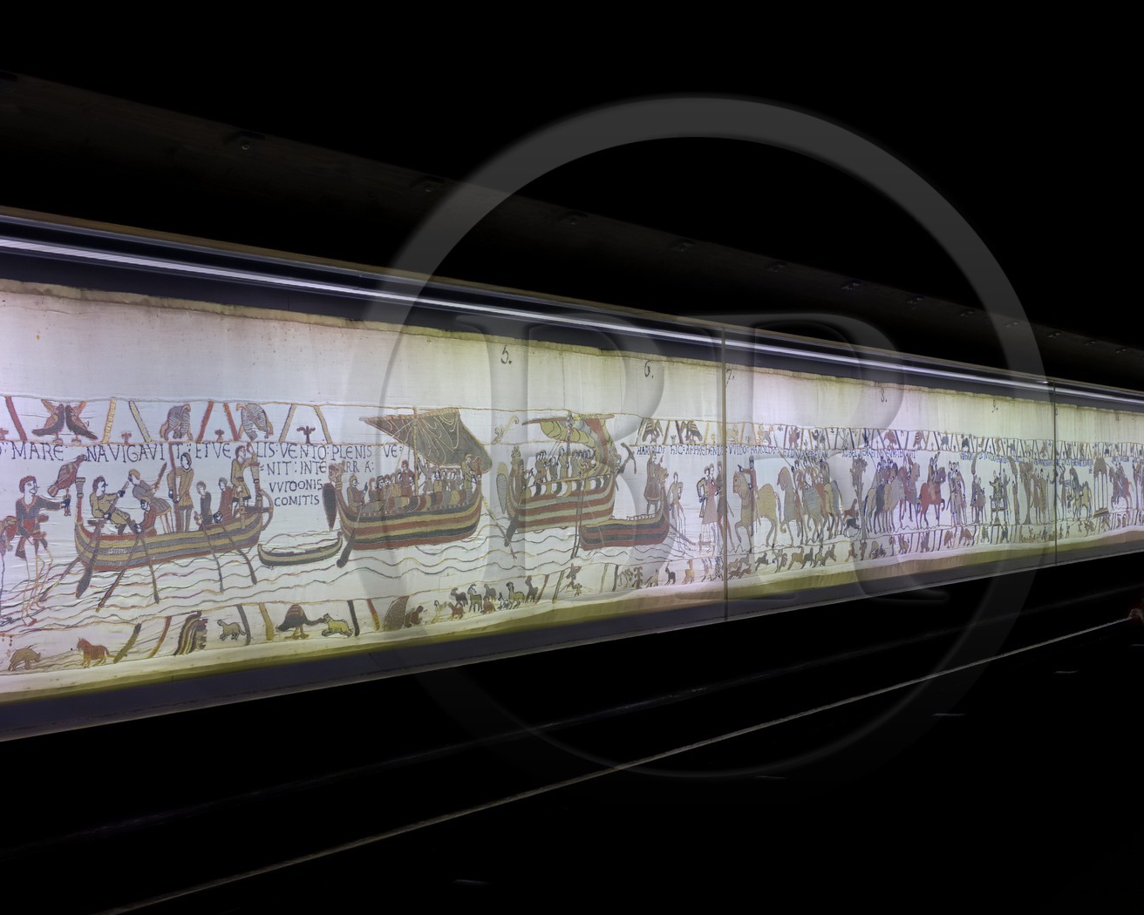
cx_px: 695
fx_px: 1625
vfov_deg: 31.5
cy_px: 458
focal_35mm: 48
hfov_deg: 38.6
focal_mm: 28
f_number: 7.1
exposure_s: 2.5
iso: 100
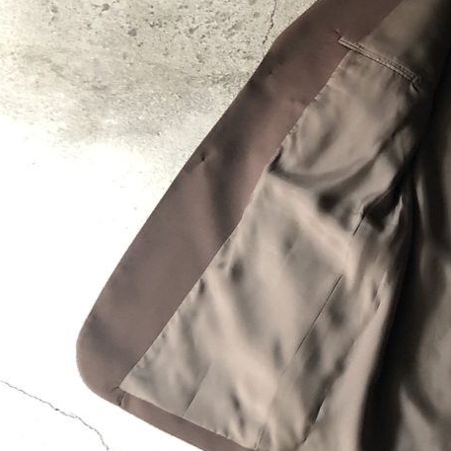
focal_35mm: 65
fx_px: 958
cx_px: 563
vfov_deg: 26.4
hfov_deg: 23.8
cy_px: 181
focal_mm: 4
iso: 100
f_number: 1.8
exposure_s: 1/9
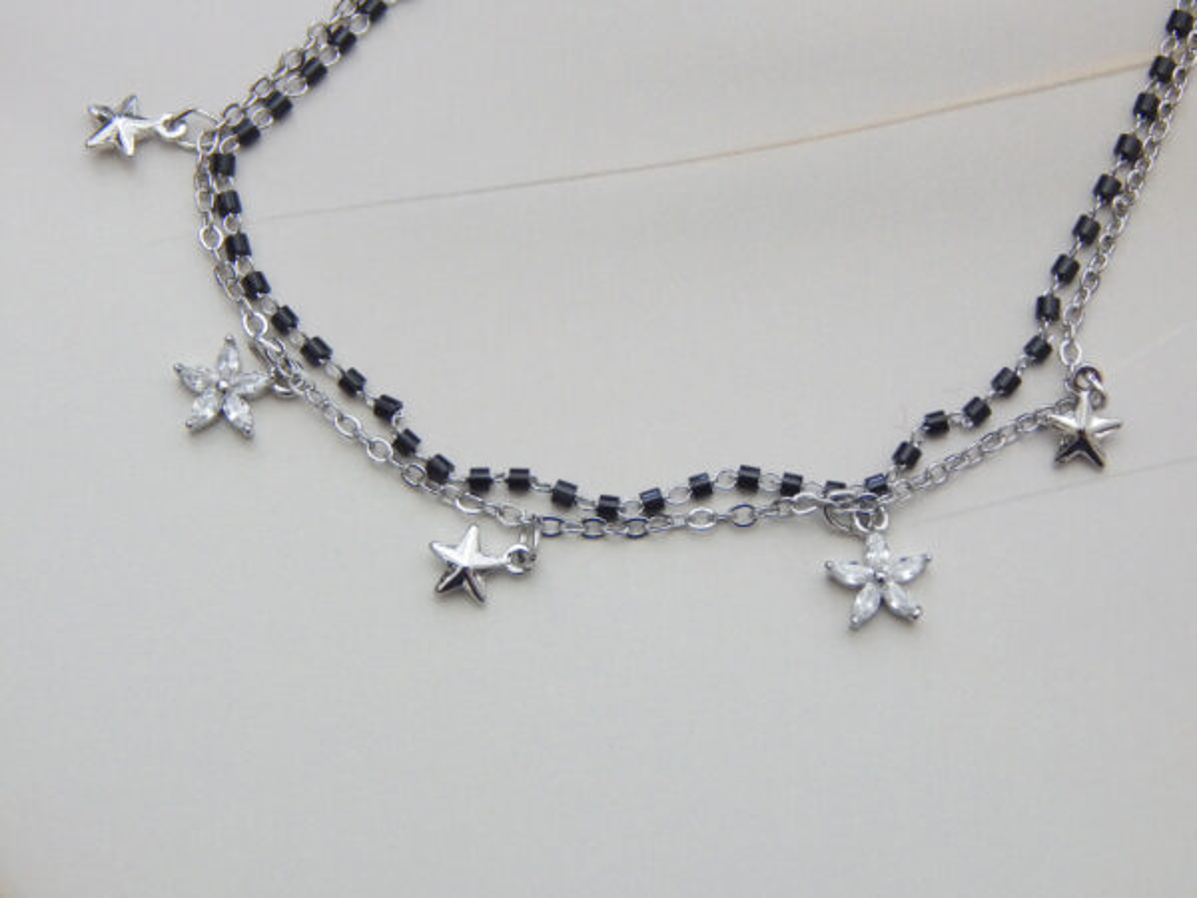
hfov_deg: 18.9
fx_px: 3596
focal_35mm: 104
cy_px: 449
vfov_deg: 14.2
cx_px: 598
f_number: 4.5
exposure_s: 1/20
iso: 400
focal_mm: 18.7
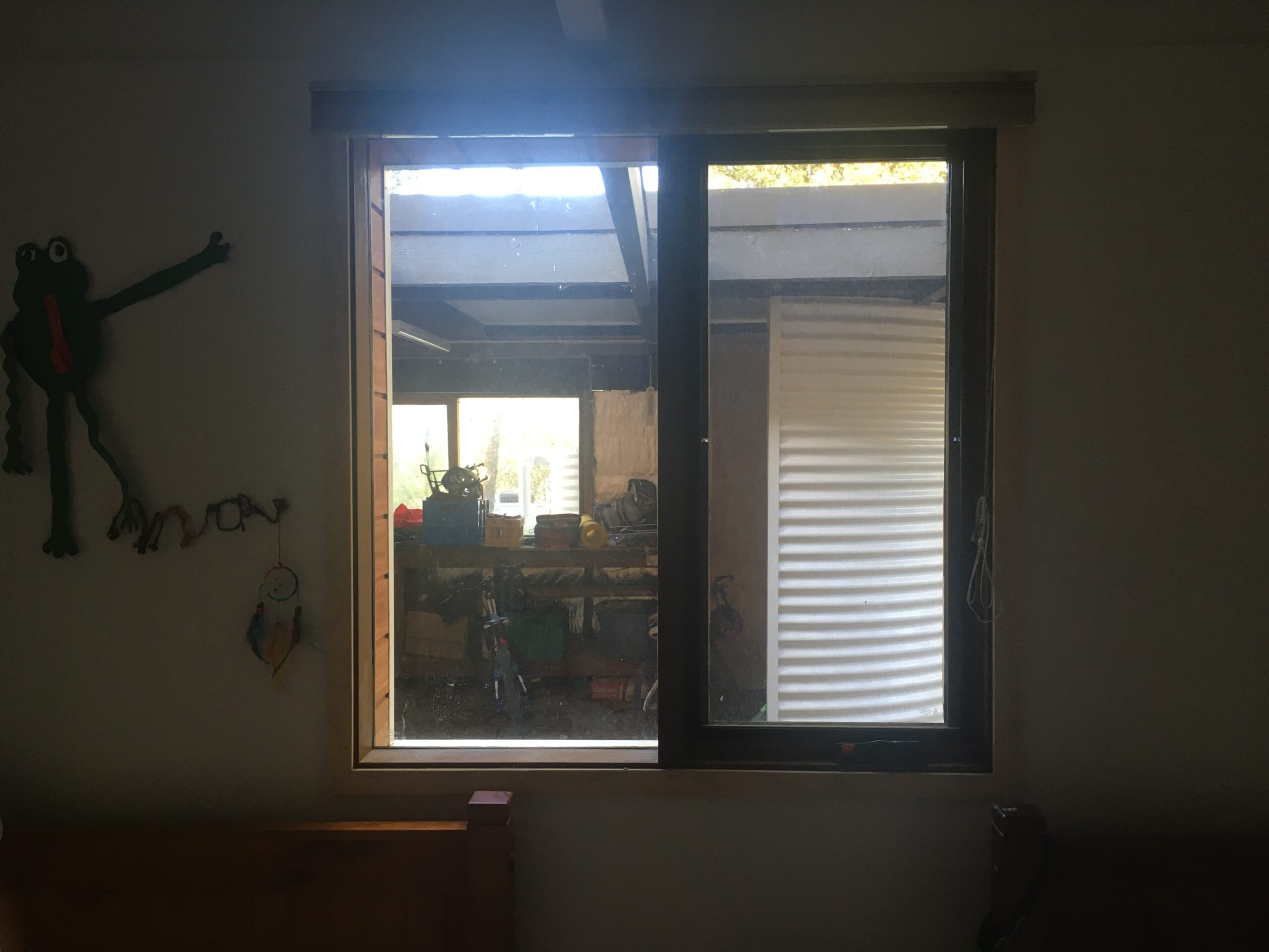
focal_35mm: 29
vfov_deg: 48.2
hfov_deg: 61.7
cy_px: 476
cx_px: 634
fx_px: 1063
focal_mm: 4.15
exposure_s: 1/33
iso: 80
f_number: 2.2
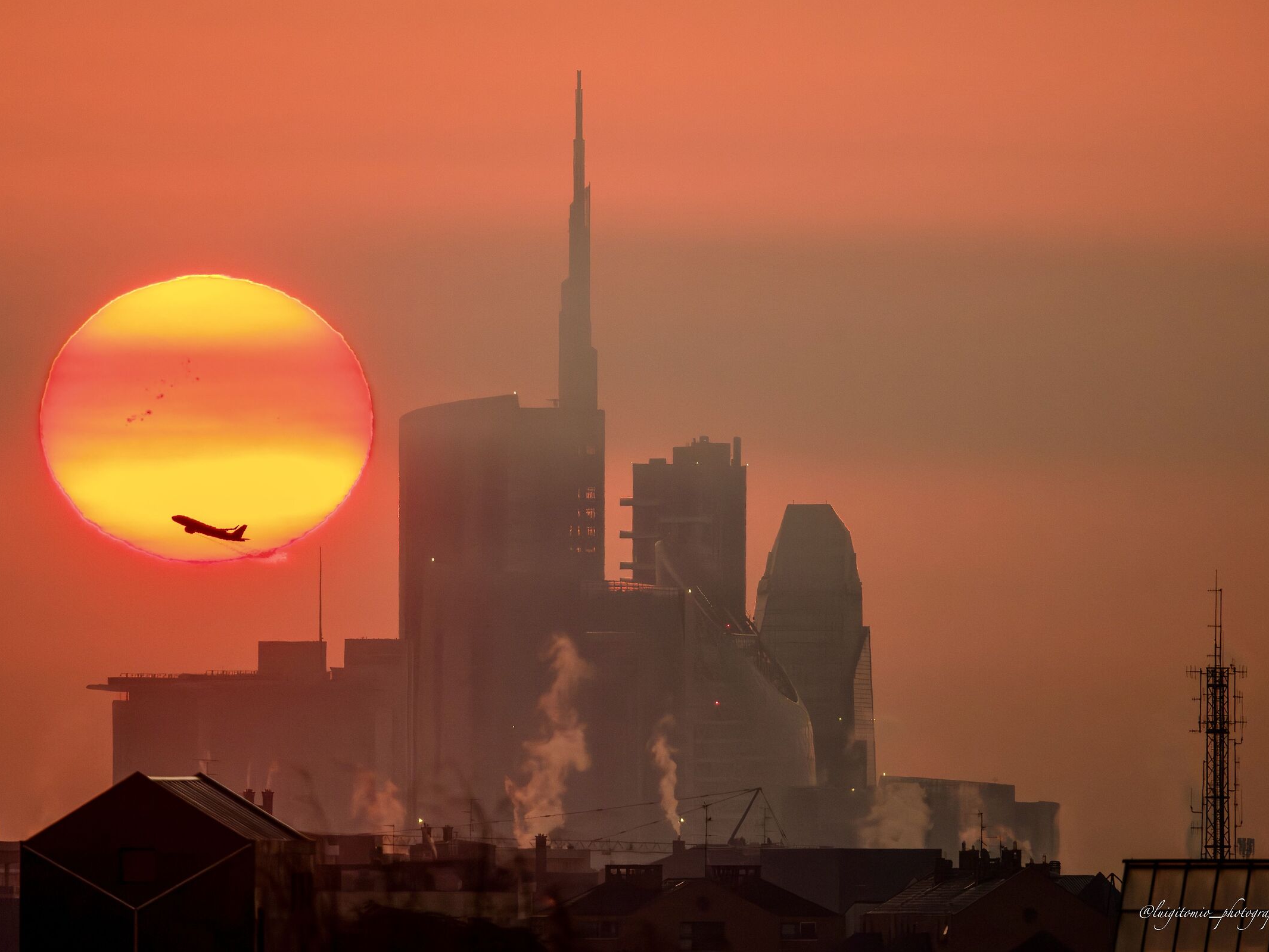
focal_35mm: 975
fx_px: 35747
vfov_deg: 1.5
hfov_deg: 2.0
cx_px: 597
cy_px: 476
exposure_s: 1/3200
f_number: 9
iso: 800
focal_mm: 600
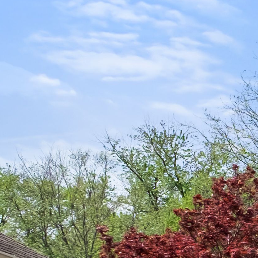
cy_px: 303
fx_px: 632
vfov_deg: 21.5
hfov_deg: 14.0
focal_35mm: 75
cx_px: 648
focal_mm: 10
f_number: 5.6
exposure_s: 1/1600
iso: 800
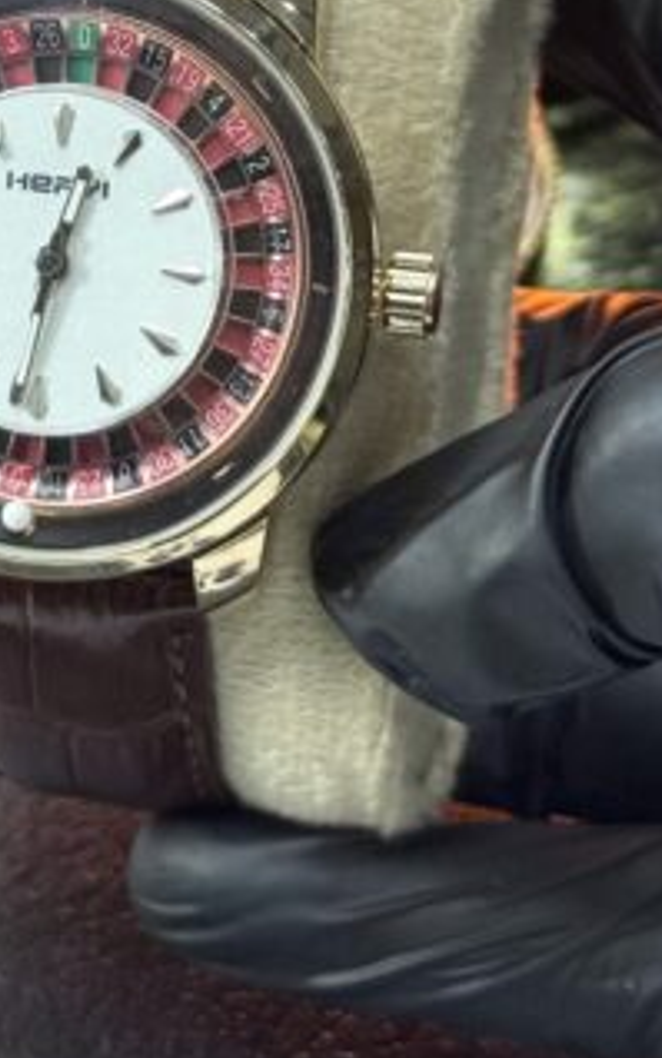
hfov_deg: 10.2
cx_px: 73
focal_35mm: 128
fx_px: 3692
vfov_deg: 16.1
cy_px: 83
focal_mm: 6.76
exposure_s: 1/147
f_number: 1.78
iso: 50
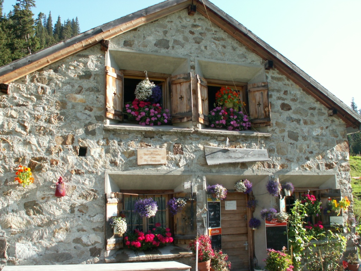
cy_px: 136
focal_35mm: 35
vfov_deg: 40.7
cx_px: 180
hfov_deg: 52.6
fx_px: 365
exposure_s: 1/100
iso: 50
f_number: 4.5
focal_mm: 5.86
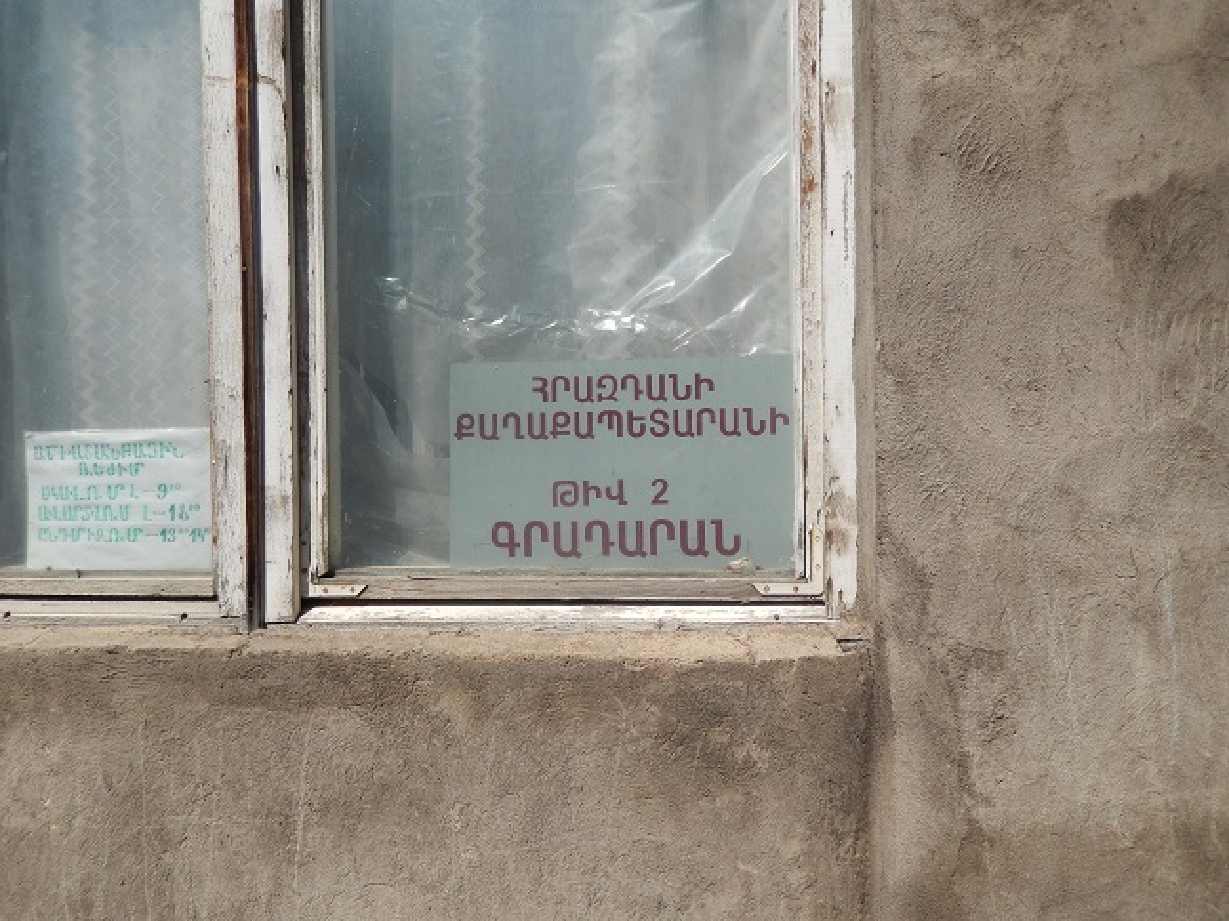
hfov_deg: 69.4
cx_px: 614
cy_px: 460
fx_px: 887
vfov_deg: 54.8
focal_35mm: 25
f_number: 6.8
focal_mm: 4.5
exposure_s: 1/500
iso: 125
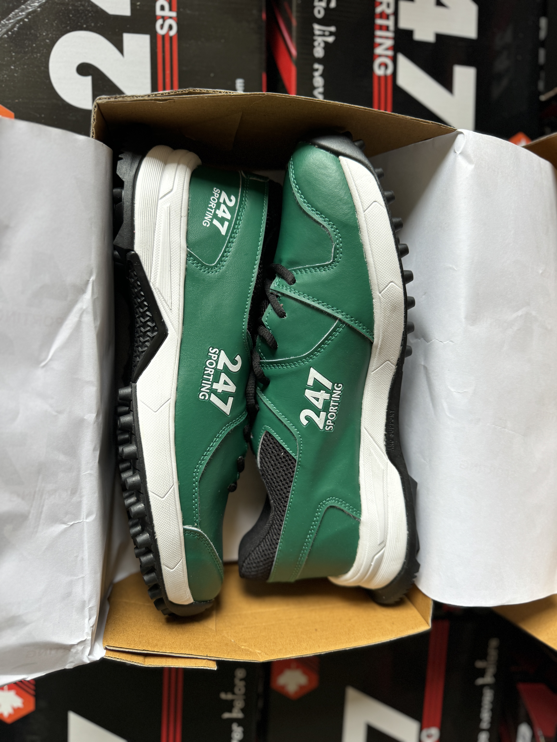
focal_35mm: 24
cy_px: 371
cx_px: 278
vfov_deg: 71.6
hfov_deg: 56.8
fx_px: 515
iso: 100
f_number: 1.78
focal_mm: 6.86
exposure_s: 1/121
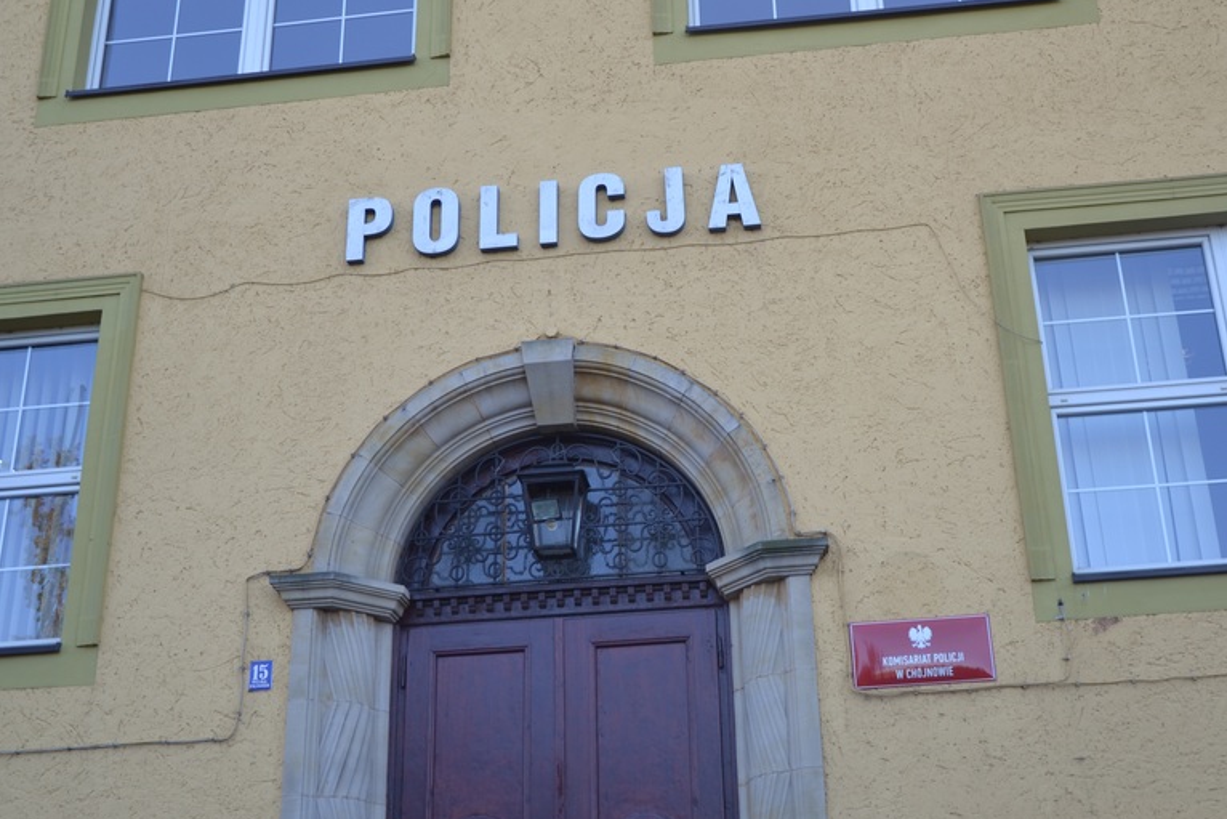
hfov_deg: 41.9
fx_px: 1602
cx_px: 673
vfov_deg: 28.6
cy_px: 451
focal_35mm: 47
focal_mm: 24
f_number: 3.8
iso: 100
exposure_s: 1/80
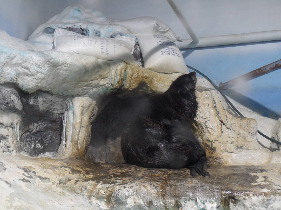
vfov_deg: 29.1
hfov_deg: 38.2
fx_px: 406
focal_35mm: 50
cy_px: 105
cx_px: 140
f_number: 3.8
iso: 200
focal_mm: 8.2
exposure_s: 1/10
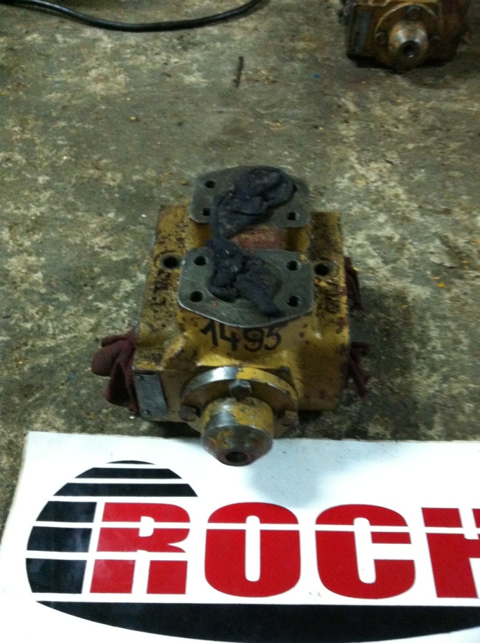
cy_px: 322
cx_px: 240
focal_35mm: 35
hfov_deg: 40.6
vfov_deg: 52.7
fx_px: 649
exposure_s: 1/15
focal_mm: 3.85
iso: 640
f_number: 2.8
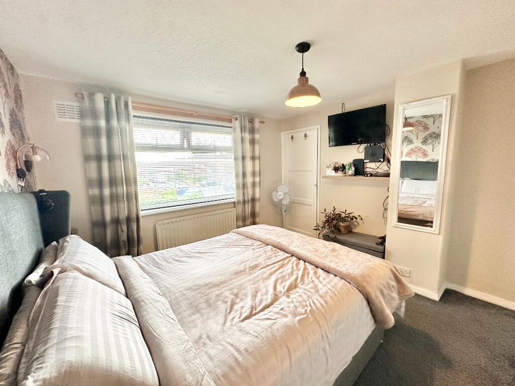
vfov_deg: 85.7
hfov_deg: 102.1
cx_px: 258
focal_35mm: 14
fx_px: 208
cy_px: 193
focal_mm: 2.22
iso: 160
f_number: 2.2
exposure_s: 1/99
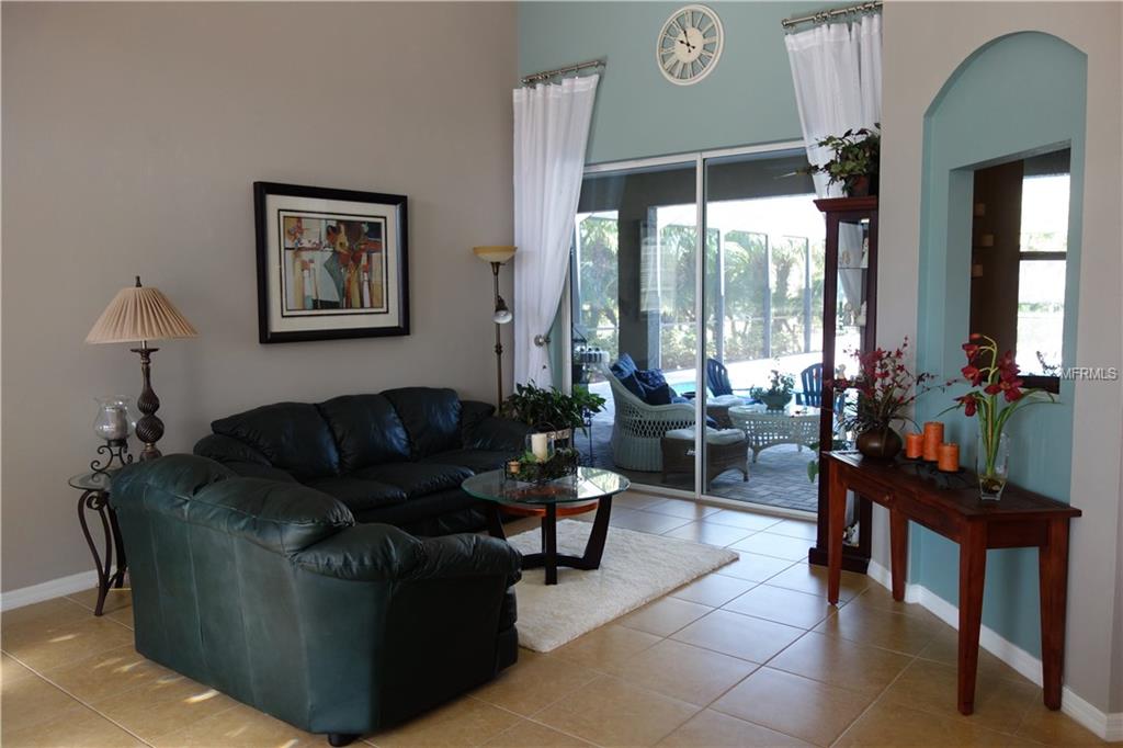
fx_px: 873
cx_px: 562
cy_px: 374
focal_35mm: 28
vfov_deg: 46.4
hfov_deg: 65.5
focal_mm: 10.4
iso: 125
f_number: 1.8
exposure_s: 1/80
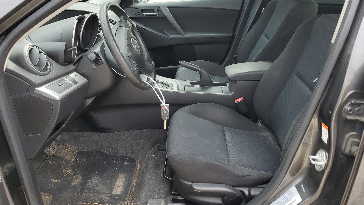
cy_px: 88
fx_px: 280
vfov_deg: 40.1
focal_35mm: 29
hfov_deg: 66.1
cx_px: 182
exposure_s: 1/345
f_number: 1.5
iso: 50
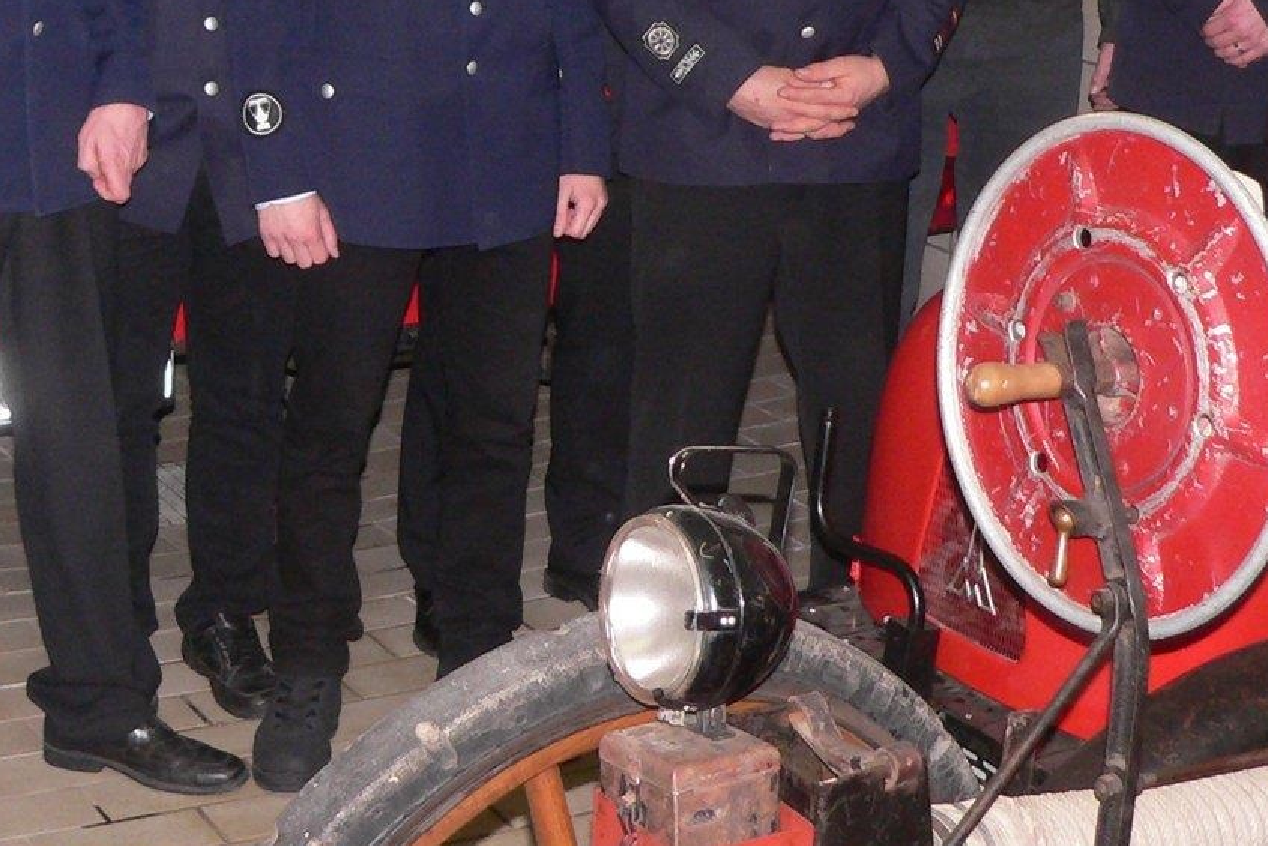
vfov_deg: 18.9
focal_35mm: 71
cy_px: 102
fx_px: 2501
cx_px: 467
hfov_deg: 28.3
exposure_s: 1/60
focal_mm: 6
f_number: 2.8
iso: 300
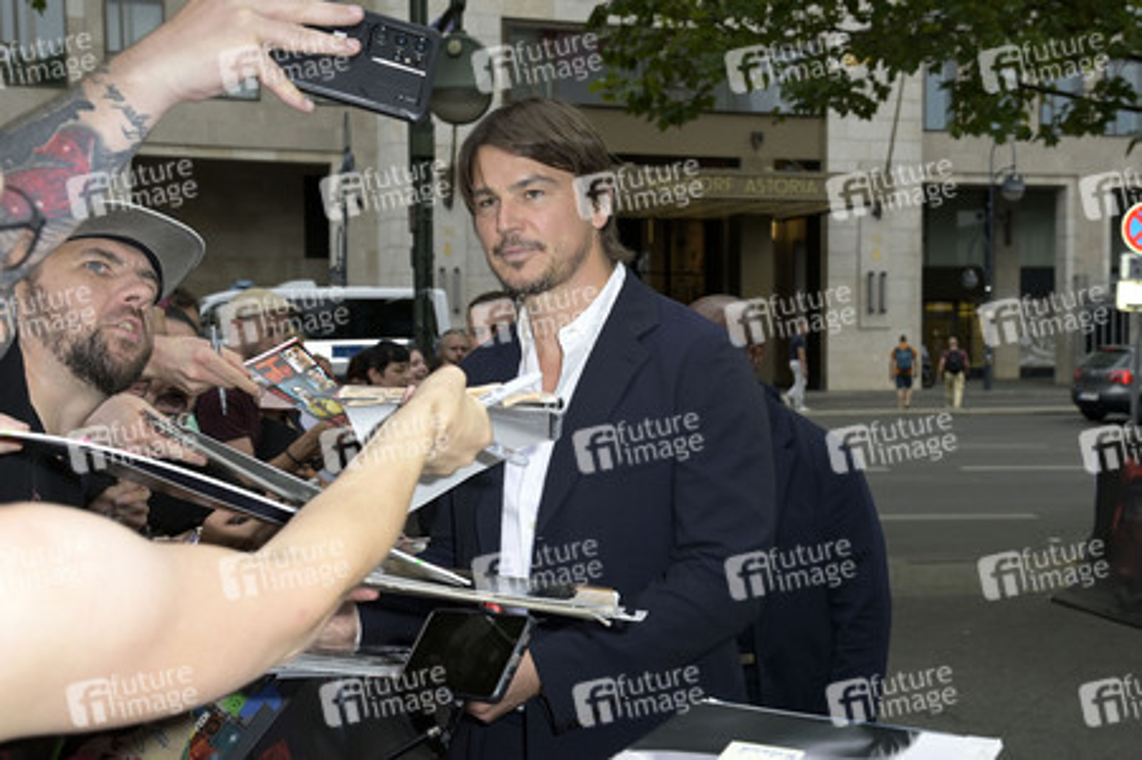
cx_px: 571
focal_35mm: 44
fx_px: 1395
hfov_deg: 44.5
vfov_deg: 30.5
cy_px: 380
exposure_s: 1/250
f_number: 7.1
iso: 400
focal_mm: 44
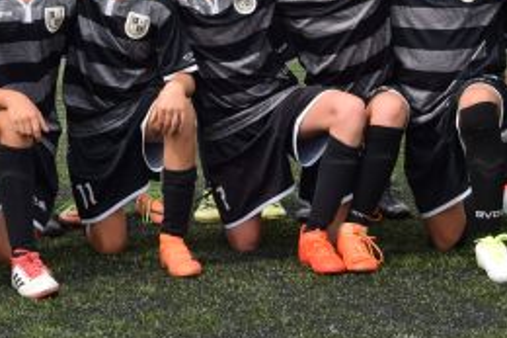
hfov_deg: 17.1
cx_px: 228
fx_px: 1689
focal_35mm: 120
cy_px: -103
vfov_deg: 11.1
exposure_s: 1/320
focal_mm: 26
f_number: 9
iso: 200
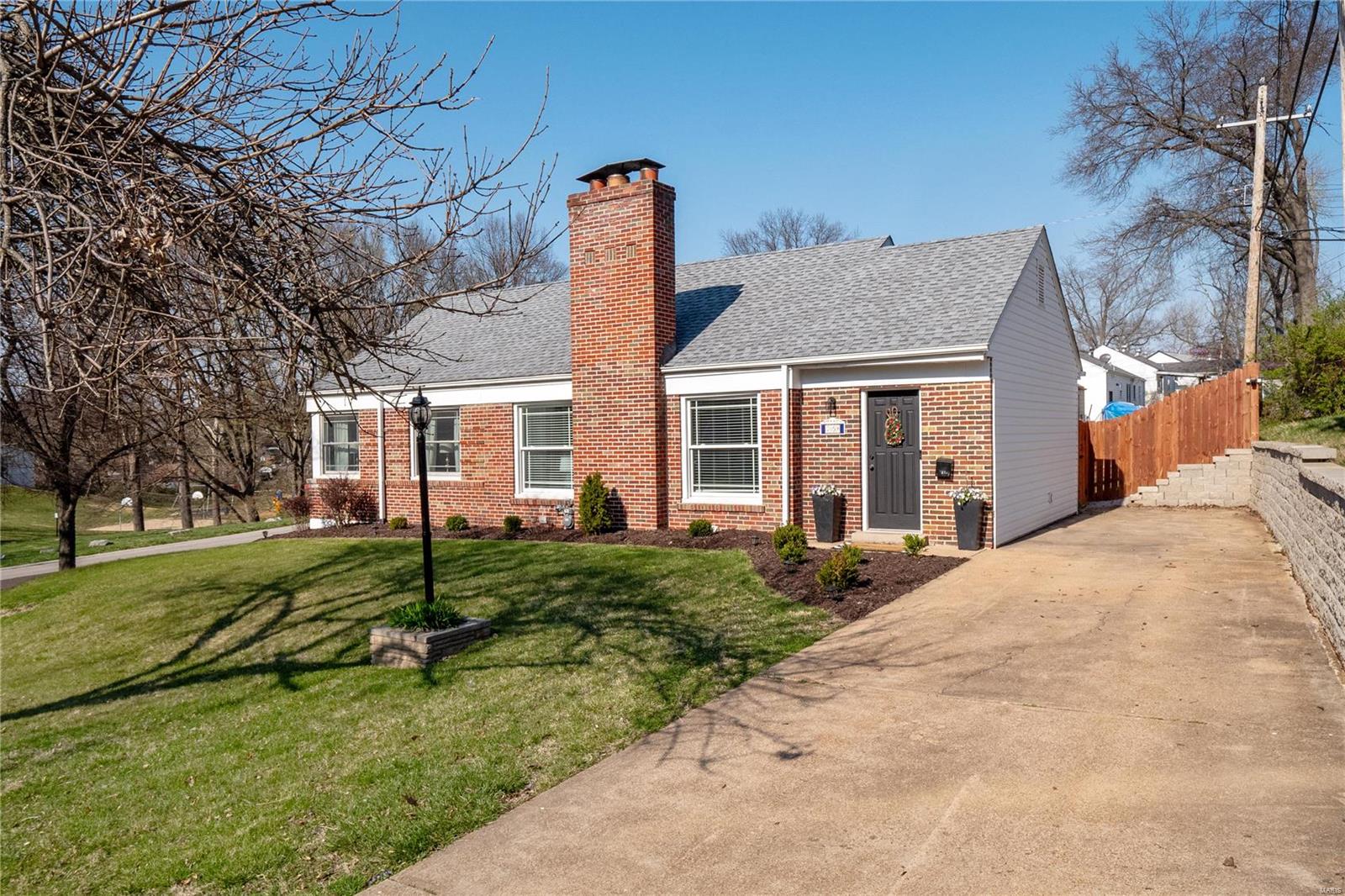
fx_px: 896
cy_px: 448
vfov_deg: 53.1
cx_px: 672
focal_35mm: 24
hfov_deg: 73.8
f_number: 8
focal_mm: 12
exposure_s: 1/1000
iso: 400
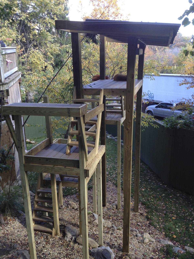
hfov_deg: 40.7
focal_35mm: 35
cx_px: 97
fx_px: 262
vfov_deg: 52.6
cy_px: 130
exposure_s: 1/120
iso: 100
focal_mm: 4.28
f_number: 2.4
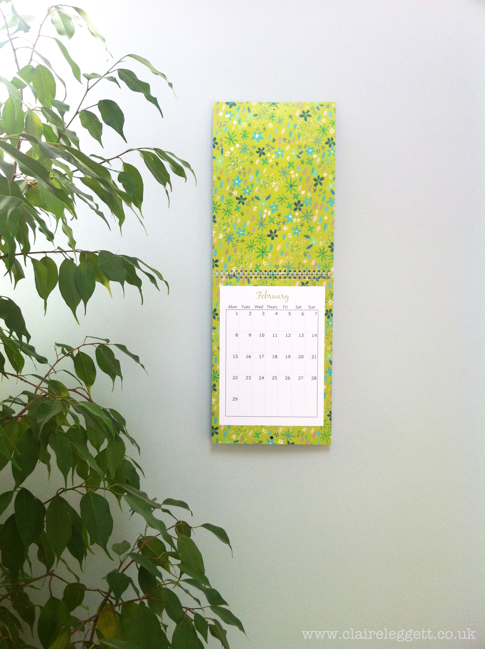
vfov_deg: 52.7
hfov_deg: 40.6
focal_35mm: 35
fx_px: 656
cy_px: 324
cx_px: 242
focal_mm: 3.85
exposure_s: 1/219
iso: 80
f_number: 2.8
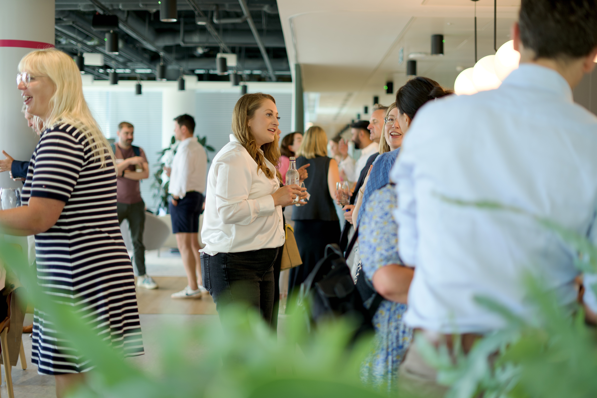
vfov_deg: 27.0
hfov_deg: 39.6
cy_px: 199
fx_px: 829
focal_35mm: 50
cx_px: 298
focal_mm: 50
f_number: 1.8
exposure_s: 1/160
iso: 125
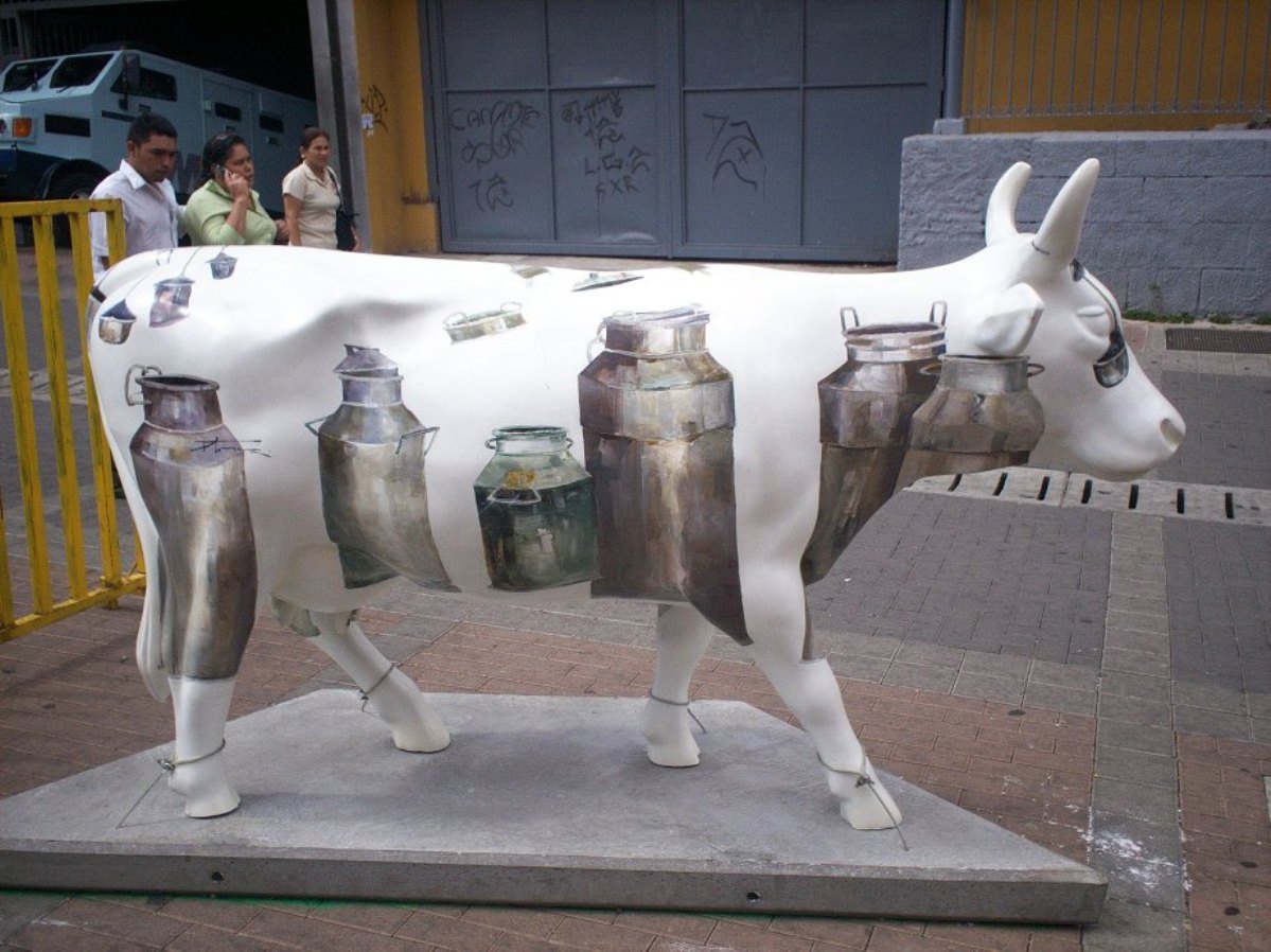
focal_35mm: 36
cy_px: 476
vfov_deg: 39.6
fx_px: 1321
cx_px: 636
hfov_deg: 51.4
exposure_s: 1/359
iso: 100
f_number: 4.5
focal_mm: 6
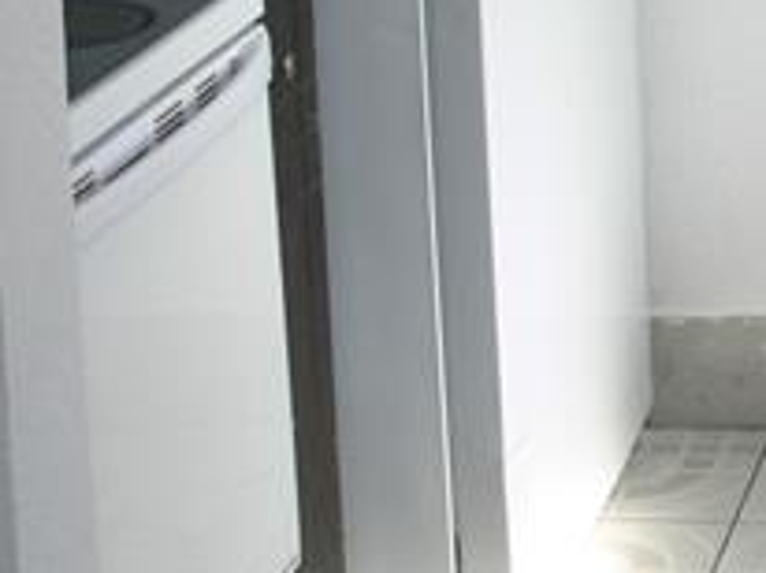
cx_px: 1190
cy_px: -443
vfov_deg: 10.3
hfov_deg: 13.6
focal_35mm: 136
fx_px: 3006
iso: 80
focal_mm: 7.4
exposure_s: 1/60
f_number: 3.6
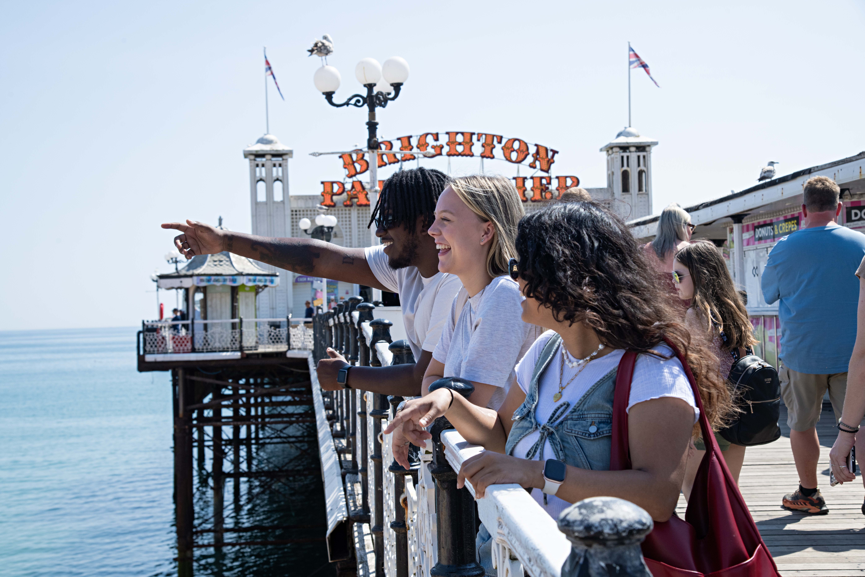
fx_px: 1394
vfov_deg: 23.4
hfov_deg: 34.5
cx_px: 432
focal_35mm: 58
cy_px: 288
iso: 400
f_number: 10
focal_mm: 58
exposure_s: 1/800
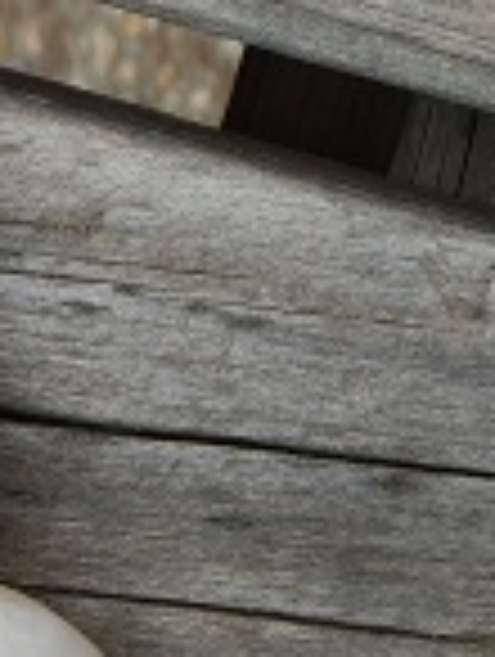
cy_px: -504
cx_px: 500
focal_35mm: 126
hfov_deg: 11.7
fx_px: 2395
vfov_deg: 14.0
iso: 40
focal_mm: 5.4
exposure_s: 1/219
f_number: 1.8
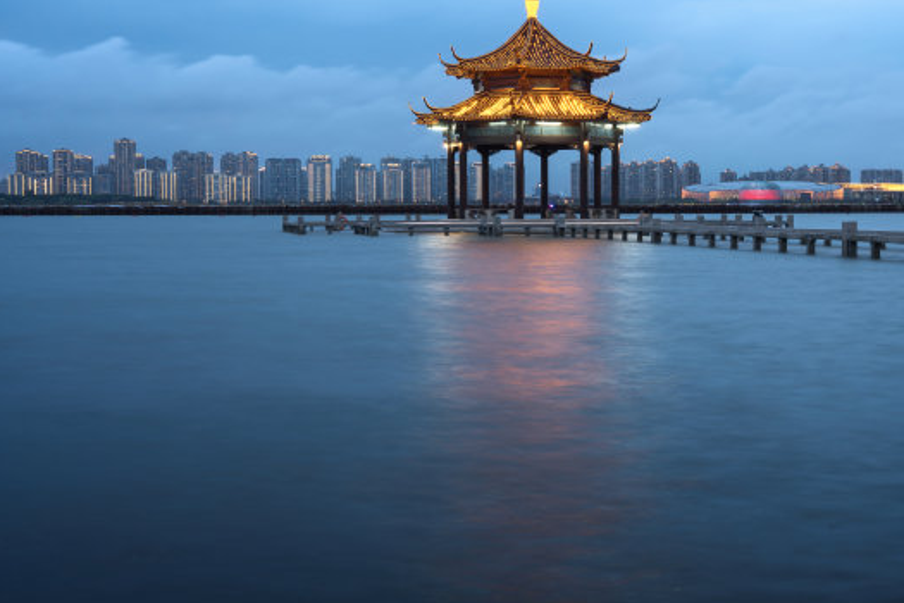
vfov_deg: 24.2
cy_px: 267
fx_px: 1406
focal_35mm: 56
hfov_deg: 35.6
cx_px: 522
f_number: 11
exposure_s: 2.5
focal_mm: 48
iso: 50
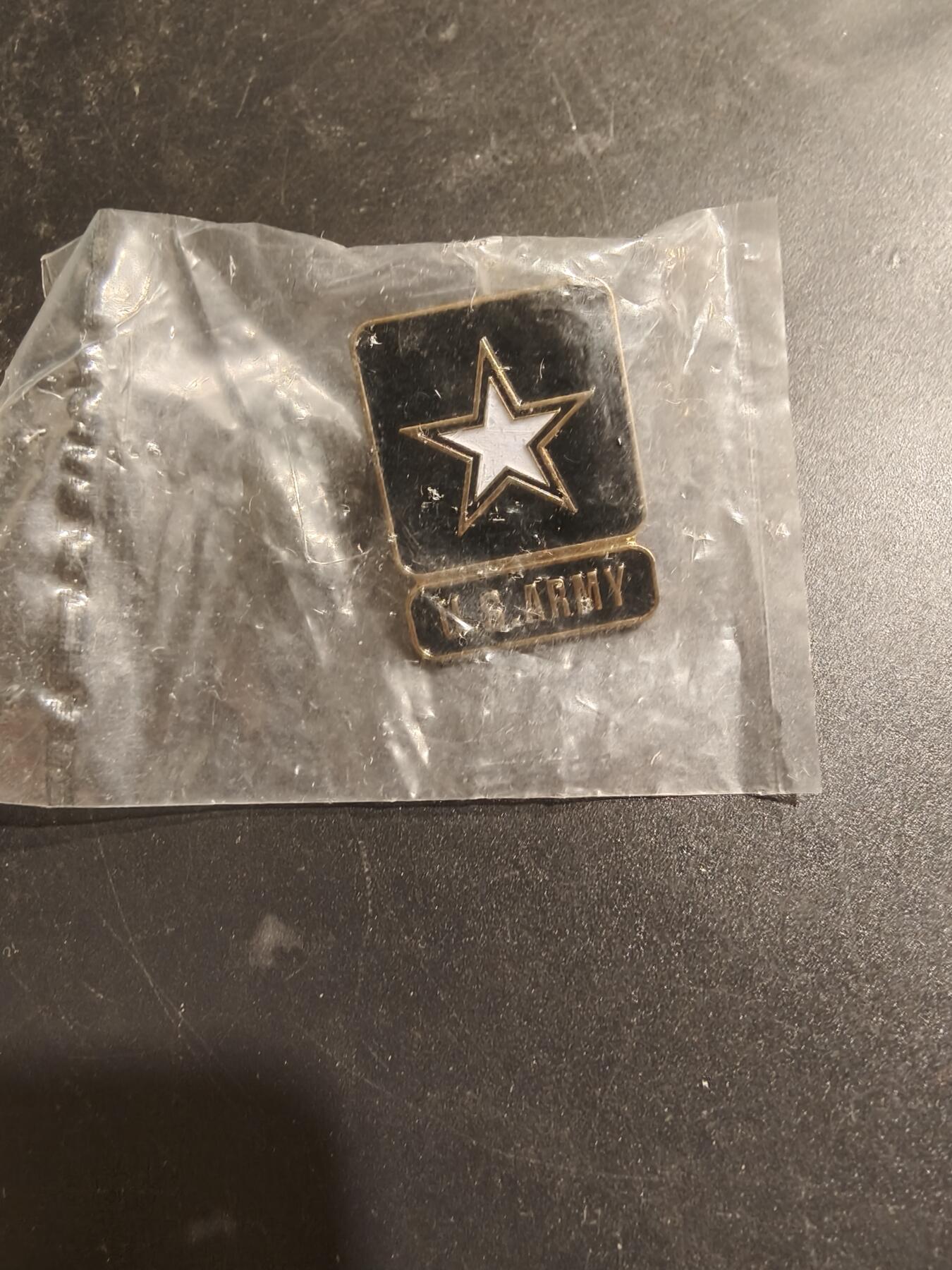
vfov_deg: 73.9
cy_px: 635
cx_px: 476
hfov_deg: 58.9
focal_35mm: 23
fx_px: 843
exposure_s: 1/50
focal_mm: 2.32
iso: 250
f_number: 2
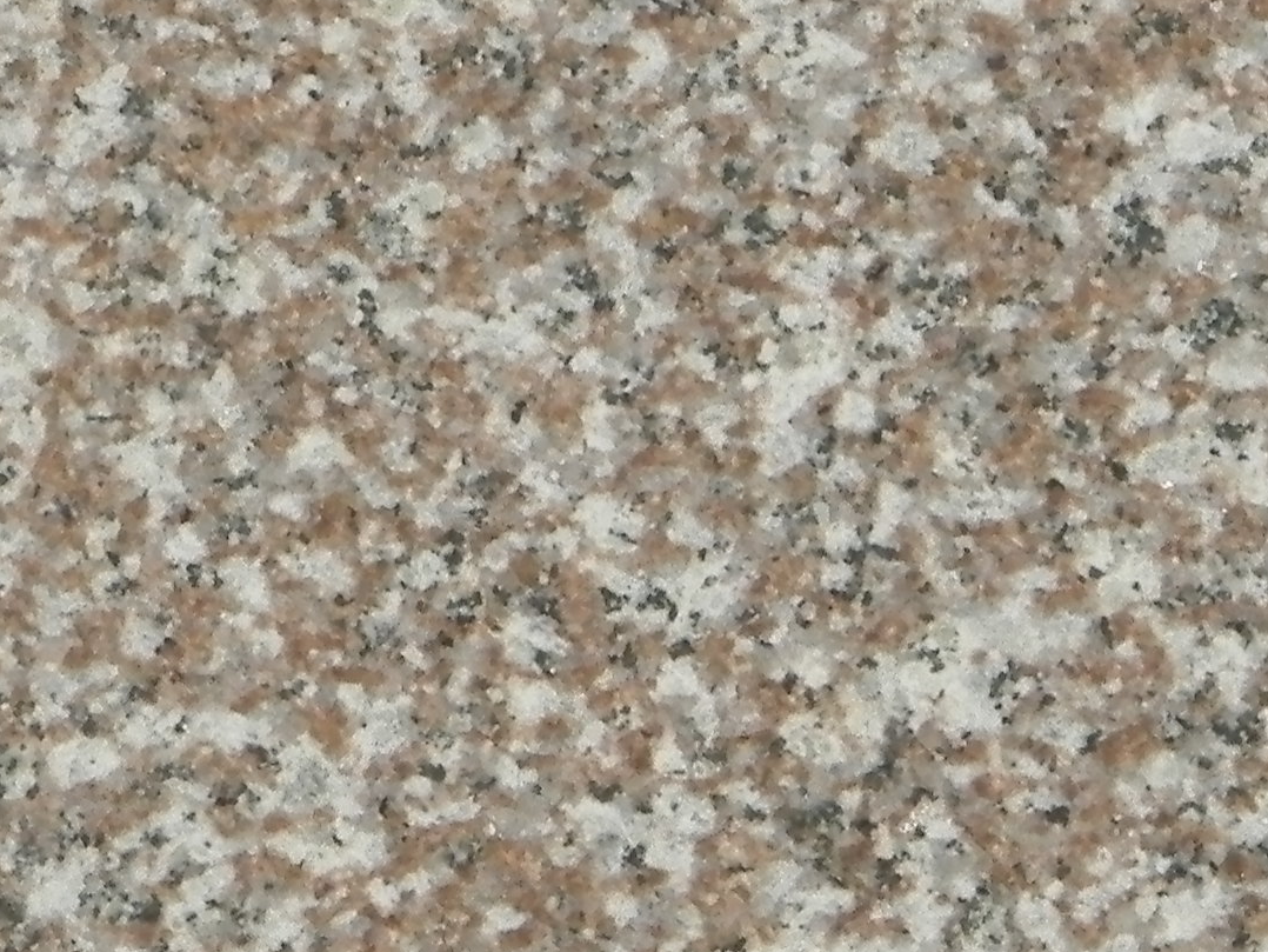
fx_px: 16597
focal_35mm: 453
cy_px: -777
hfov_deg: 4.4
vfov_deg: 3.3
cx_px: -155
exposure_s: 1/50
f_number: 4.5
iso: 200
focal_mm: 19
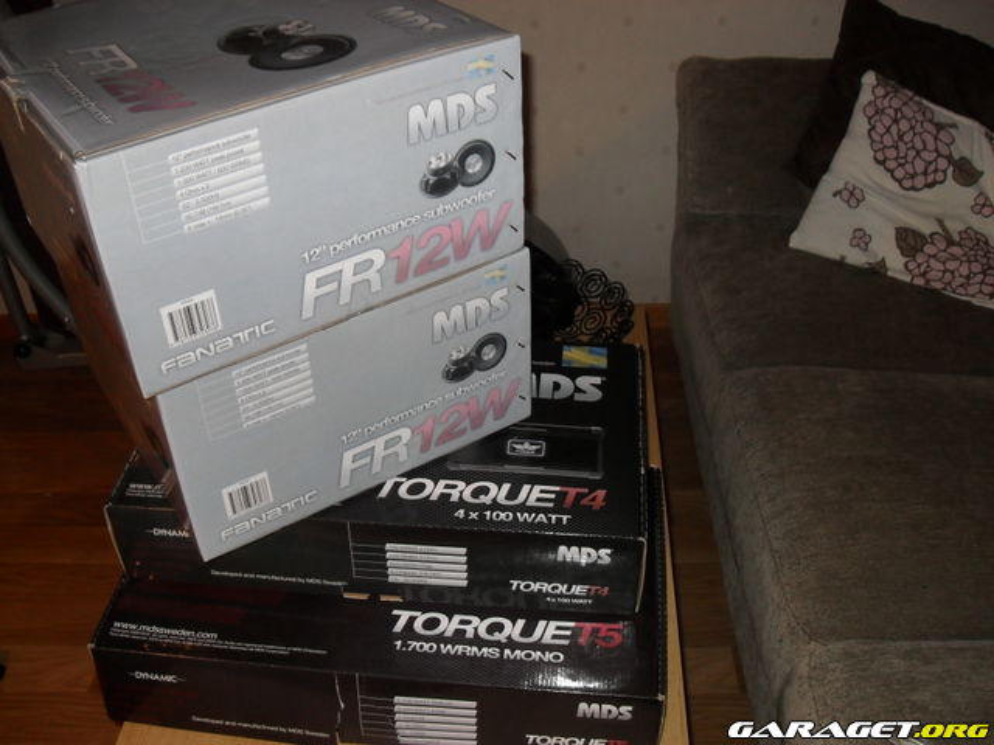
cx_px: 497
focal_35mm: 35
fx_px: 1005
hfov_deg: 52.6
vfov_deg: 40.7
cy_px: 372
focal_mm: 6.2
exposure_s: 1/45
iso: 200
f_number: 2.8
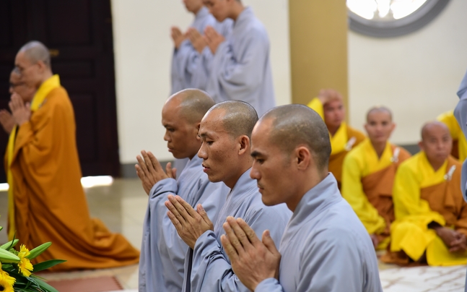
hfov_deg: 17.0
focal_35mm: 123
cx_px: 234
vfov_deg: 10.6
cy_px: 144
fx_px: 1565
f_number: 4.5
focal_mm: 120
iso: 1600
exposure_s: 1/40
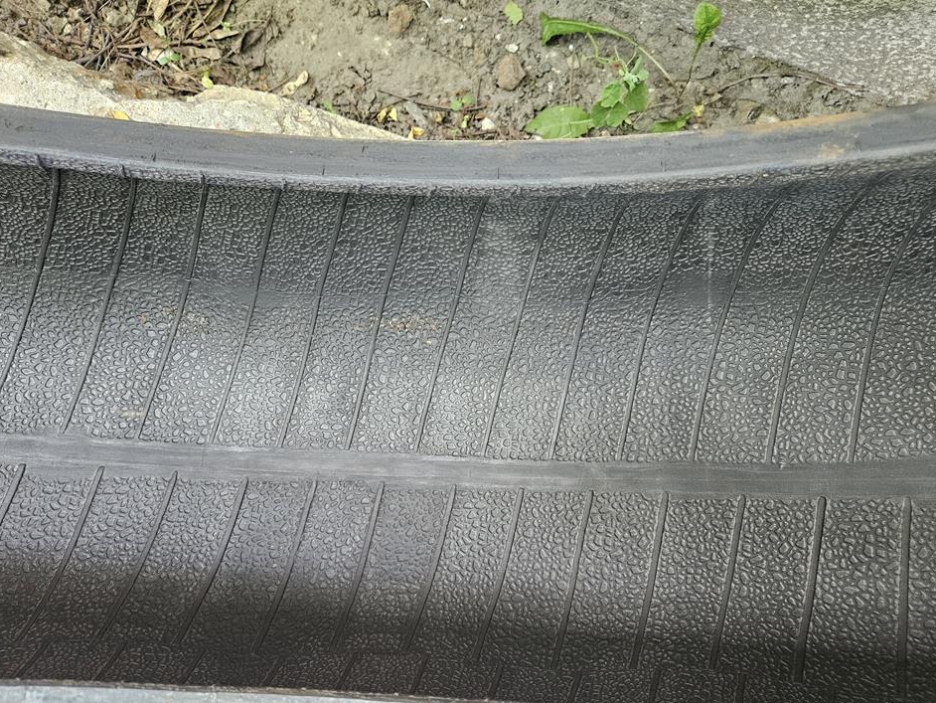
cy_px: 366
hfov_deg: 69.4
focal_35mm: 25
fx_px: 676
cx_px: 464
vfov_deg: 54.9
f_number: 1.8
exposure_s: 1/142
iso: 640
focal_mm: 5.4
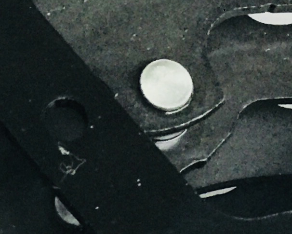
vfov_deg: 4.1
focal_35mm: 370
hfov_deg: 5.2
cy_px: 493
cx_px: 355
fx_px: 3198
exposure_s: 1/50
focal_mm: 6.6
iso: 64
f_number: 2.8
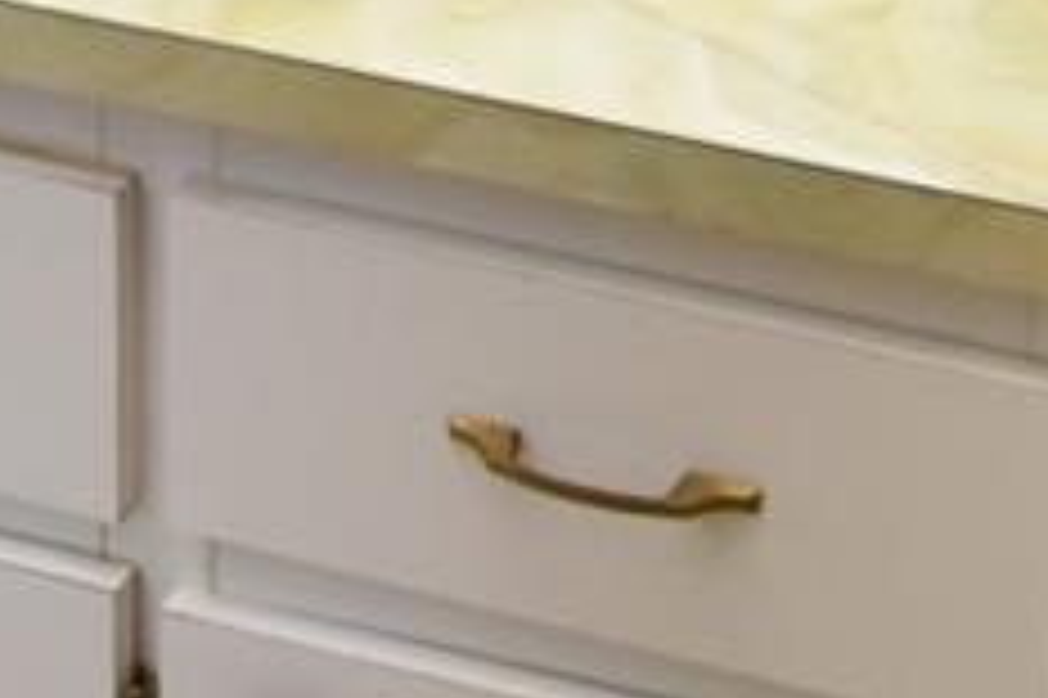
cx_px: 918
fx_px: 2996
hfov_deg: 19.5
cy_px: -1004
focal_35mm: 103
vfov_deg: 11.1
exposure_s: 1/60
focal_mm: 10
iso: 560
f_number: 4
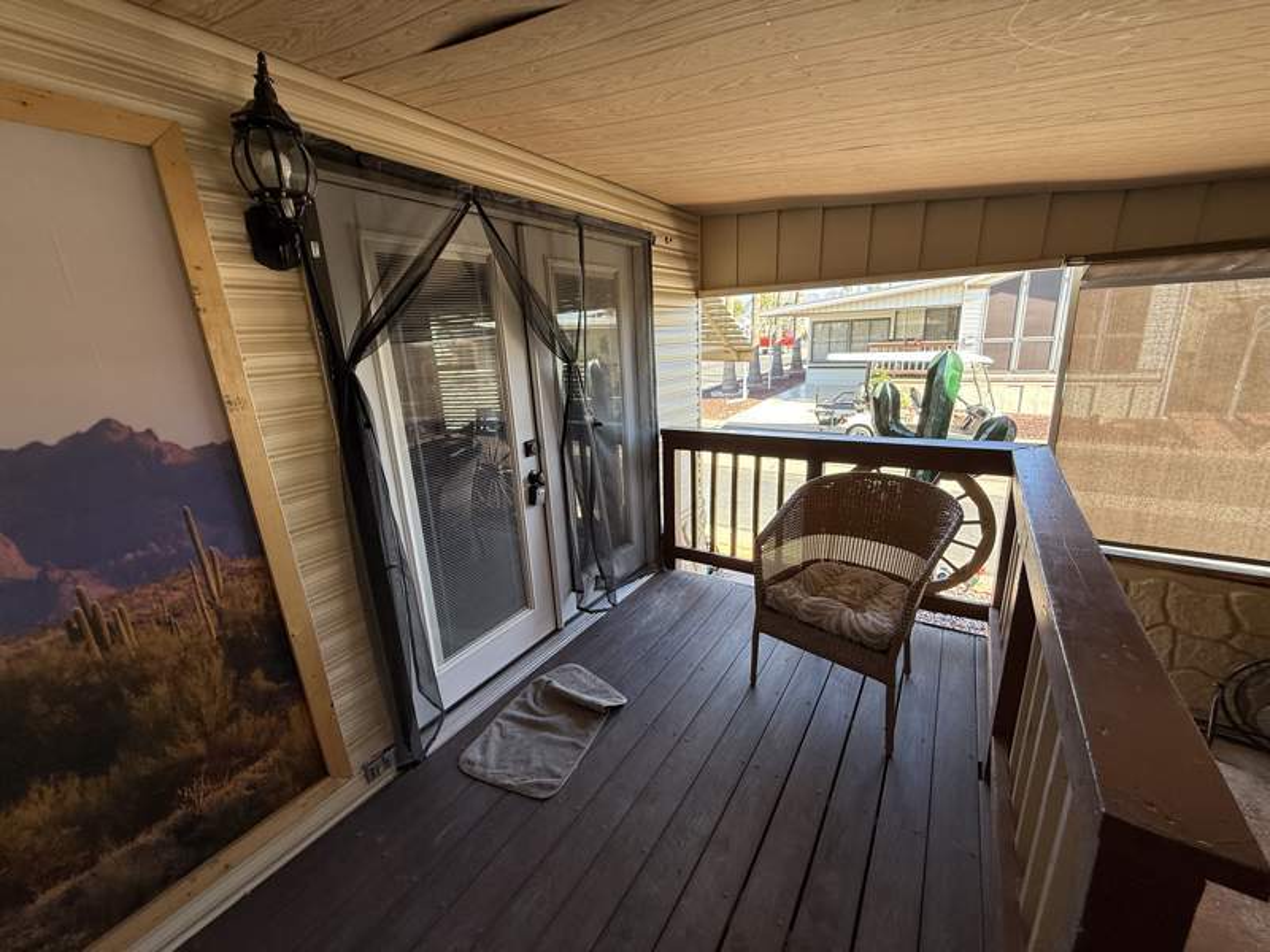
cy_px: 476
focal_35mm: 14
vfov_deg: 85.7
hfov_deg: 102.1
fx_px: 514
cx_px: 635
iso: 64
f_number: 2.2
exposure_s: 1/109
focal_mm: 2.22
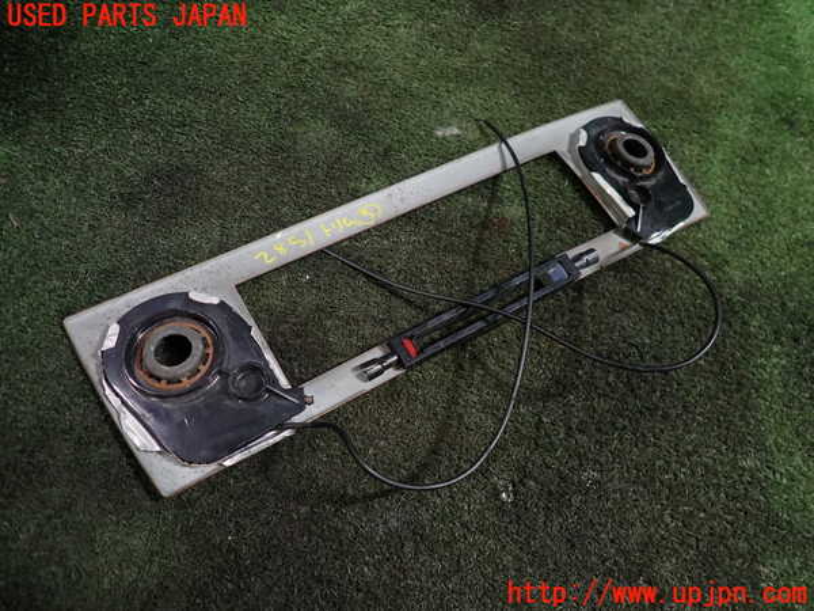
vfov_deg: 54.9
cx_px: 407
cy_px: 306
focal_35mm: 25
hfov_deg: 69.4
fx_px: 588
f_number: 2
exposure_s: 1/30
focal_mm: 4.5
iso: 200
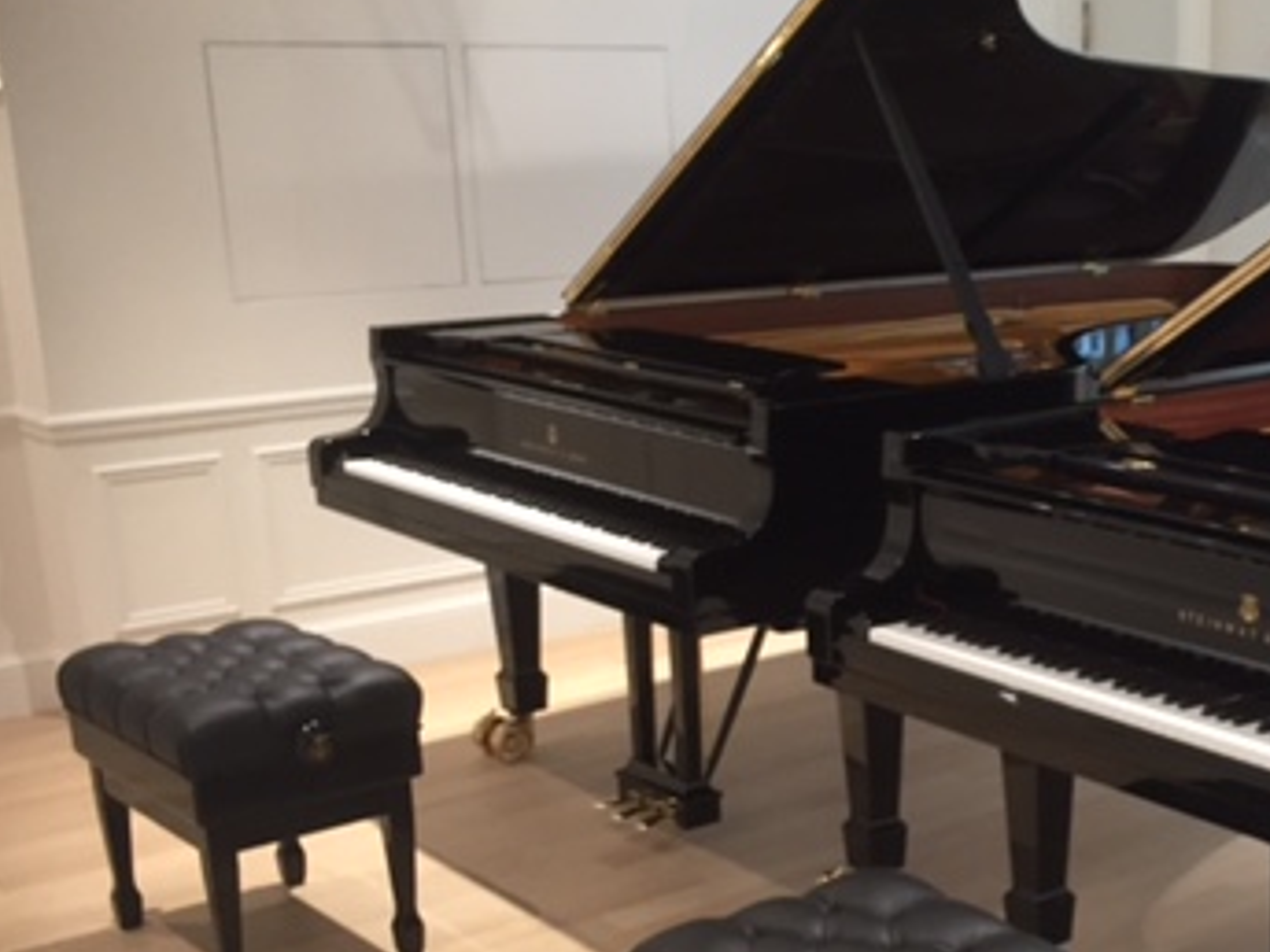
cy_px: 664
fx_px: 1981
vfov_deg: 26.8
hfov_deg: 33.9
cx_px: 1111
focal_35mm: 54
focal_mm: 4.15
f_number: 2.2
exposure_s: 1/33
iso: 160
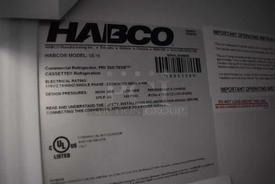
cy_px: 92
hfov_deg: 67.3
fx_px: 206
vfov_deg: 48.0
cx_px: 138
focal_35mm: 27
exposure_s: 1/60
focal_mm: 18
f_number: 3.5
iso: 3200
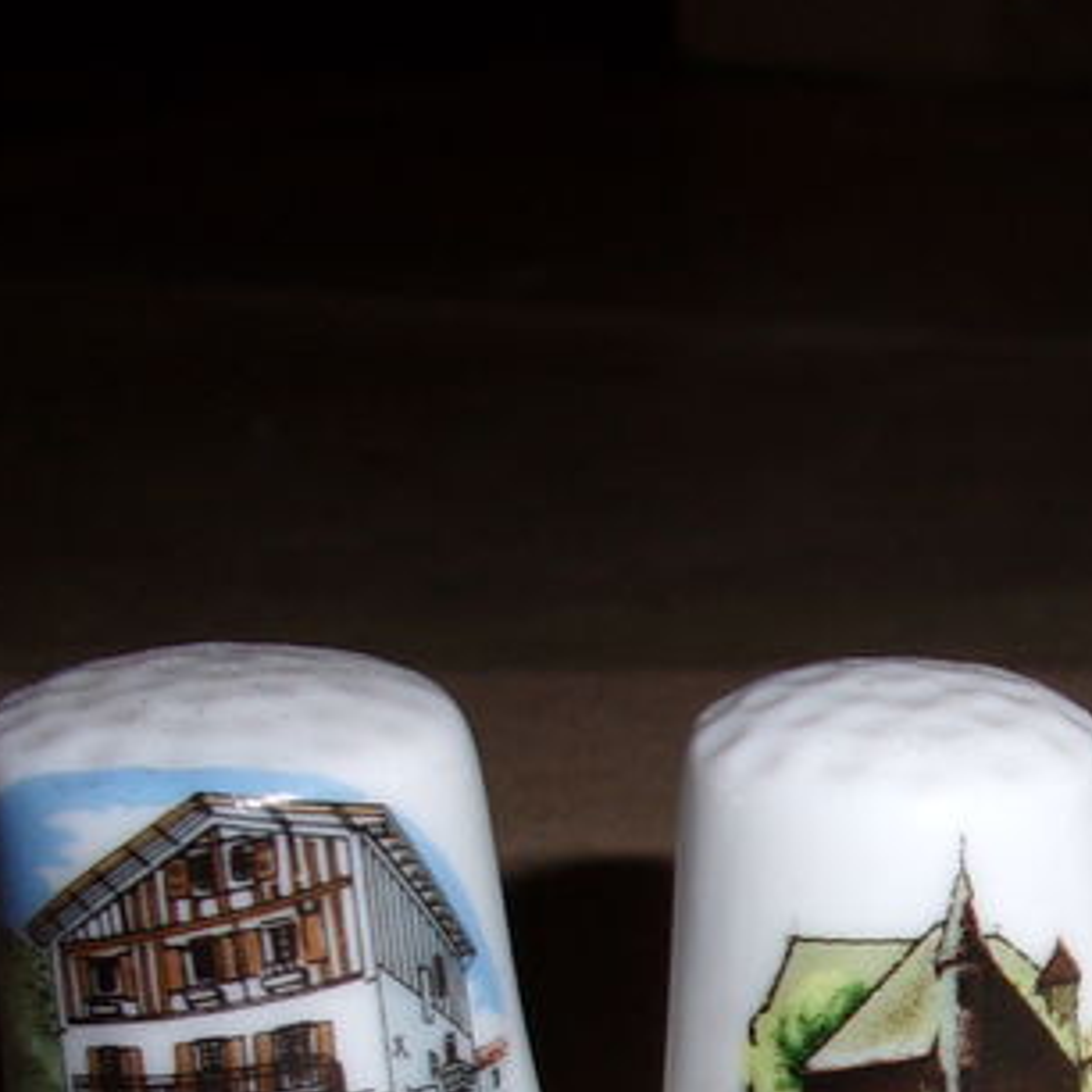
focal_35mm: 81
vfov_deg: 20.4
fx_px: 2891
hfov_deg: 19.3
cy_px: 1210
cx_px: 1531
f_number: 3.9
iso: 80
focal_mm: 5.1
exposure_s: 1/34
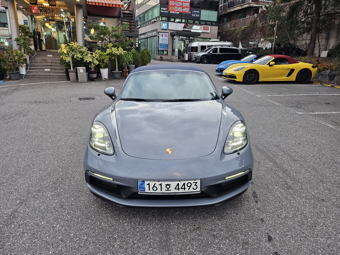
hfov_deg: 71.6
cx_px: 170
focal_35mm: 24
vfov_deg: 56.8
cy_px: 128
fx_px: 236
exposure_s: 1/120
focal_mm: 5
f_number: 1.8
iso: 250
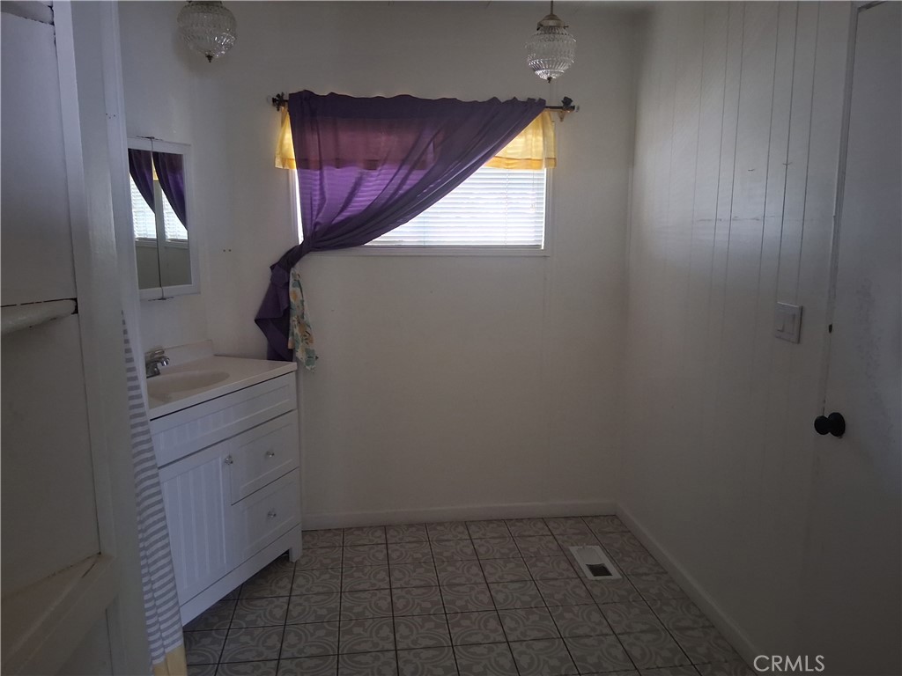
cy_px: 338
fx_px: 677
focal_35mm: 26
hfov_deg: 67.3
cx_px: 451
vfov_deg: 53.1
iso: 400
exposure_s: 1/33
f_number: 1.8
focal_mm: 3.98
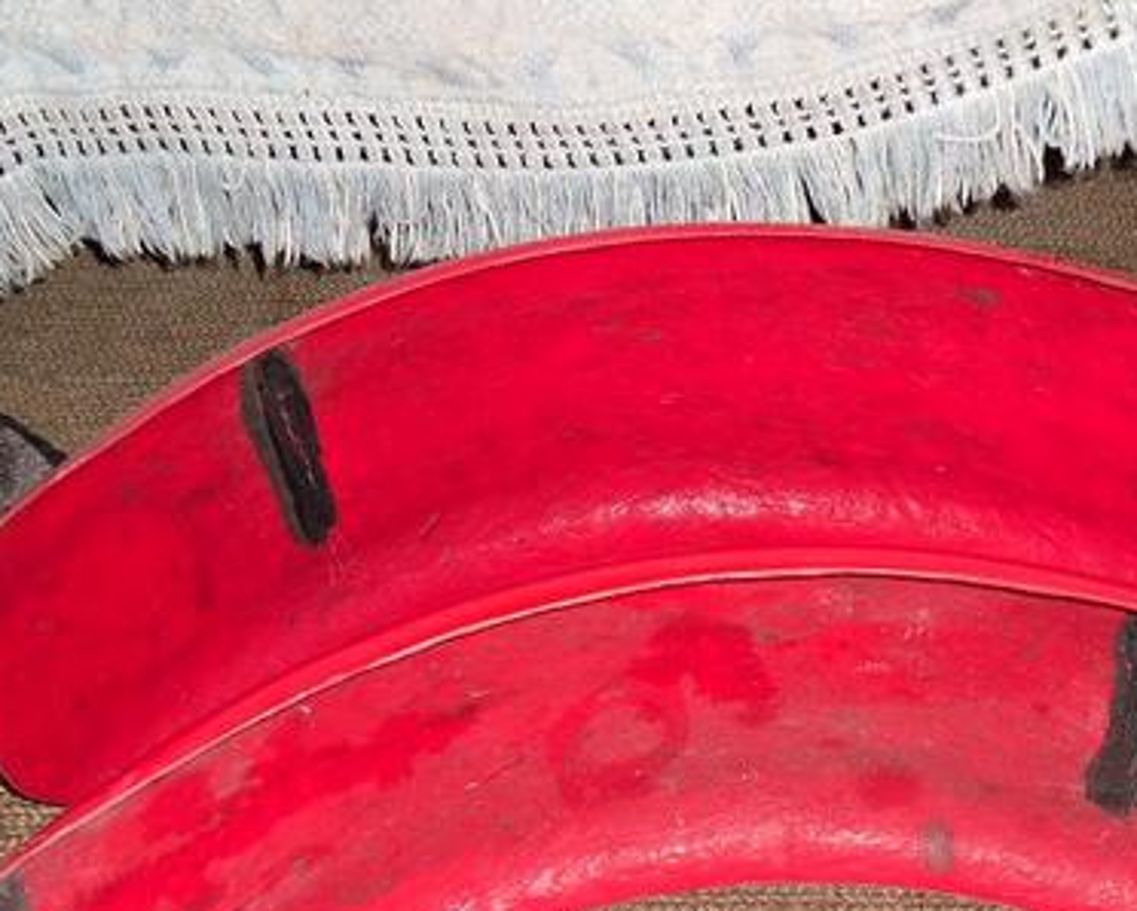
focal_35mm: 52
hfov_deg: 35.8
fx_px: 1751
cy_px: 709
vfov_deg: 28.6
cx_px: 709
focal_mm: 5.6
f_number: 3.3
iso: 100
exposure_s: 1/45
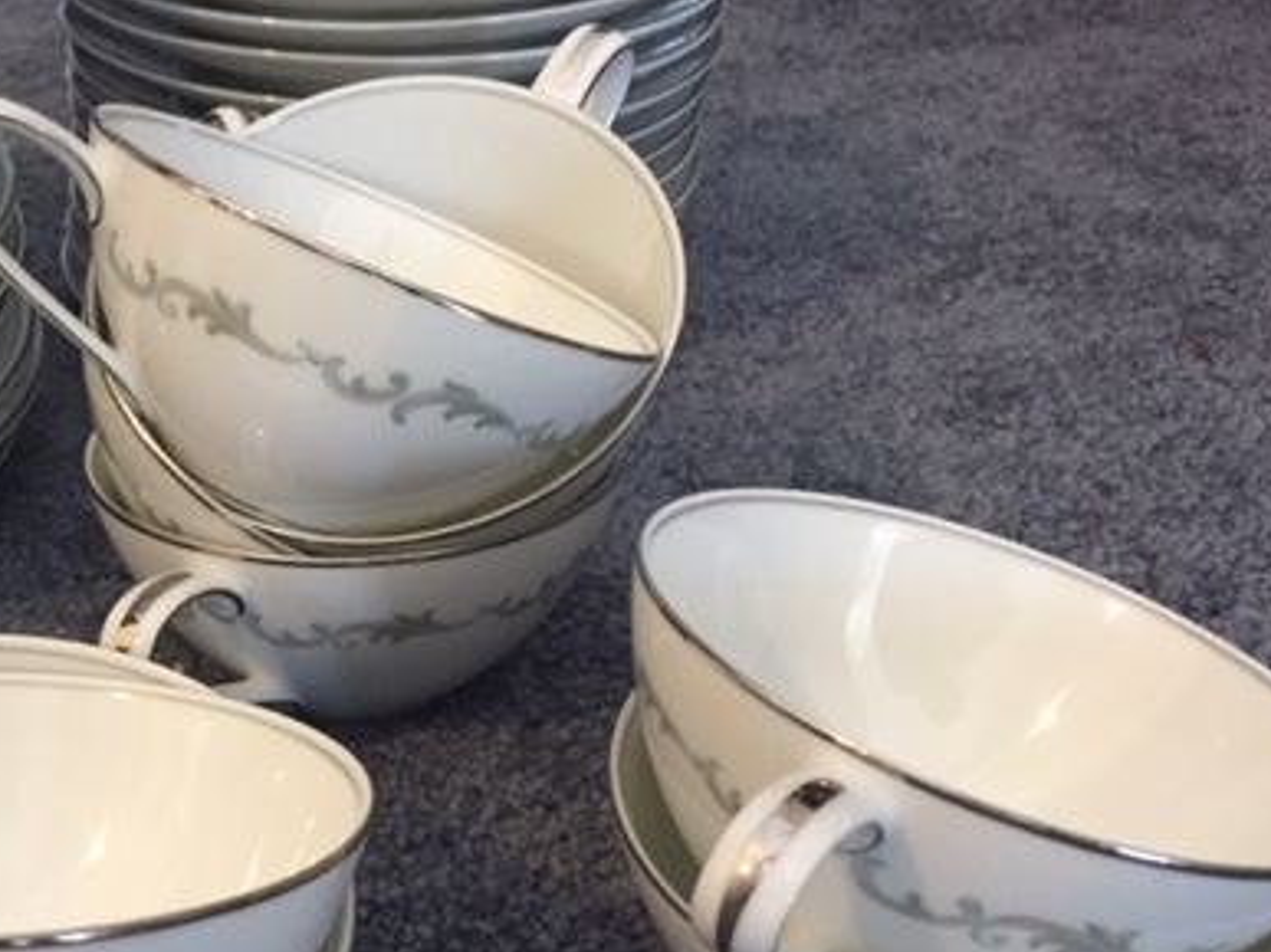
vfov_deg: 29.6
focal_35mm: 48
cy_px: 755
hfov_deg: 38.6
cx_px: 315
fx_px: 1762
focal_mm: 4.15
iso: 250
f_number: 2.2
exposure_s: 1/24
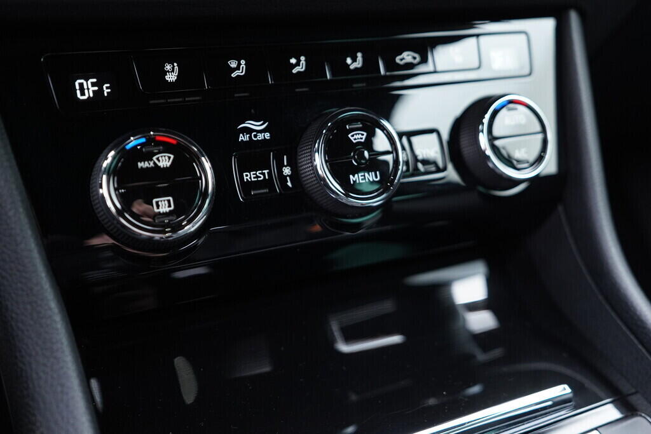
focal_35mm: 36
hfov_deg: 53.1
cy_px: 217
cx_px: 326
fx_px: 651
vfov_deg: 36.9
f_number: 2.8
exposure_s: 1/40
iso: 640
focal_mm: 24
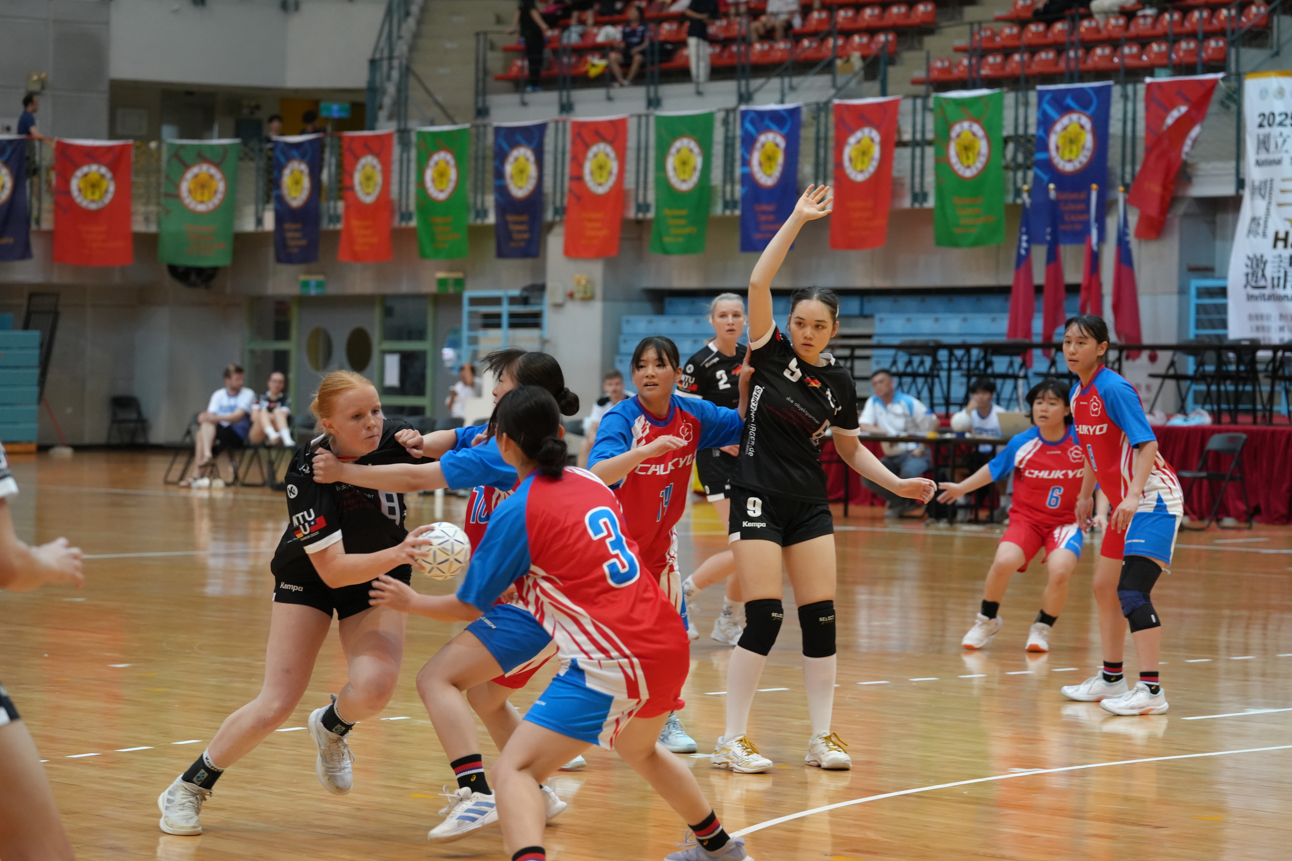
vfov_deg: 12.5
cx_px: 646
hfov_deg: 18.6
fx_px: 3947
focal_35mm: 110
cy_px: 430
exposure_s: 1/400
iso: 4000
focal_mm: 110
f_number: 4.5
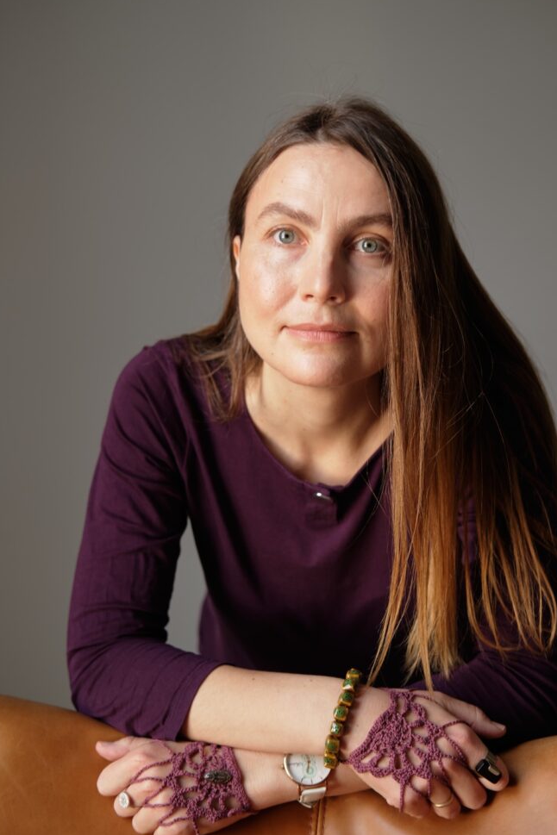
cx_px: 288
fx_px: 1300
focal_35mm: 56
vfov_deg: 35.6
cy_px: 417
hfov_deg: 24.2
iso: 100
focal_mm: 35
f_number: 2.5
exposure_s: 1/80
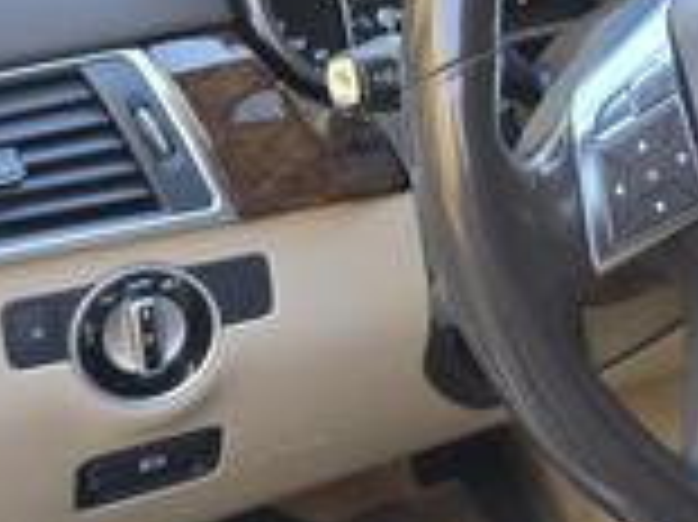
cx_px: 657
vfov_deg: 19.4
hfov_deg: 25.0
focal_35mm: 75
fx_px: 1511
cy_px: 108
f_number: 1.8
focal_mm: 5.4
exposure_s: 1/120
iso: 125
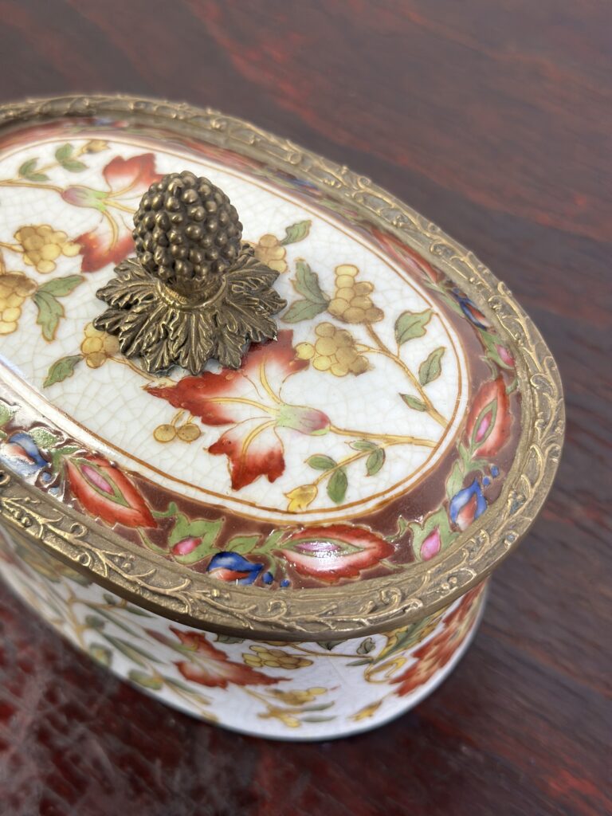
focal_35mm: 48
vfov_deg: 39.7
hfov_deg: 30.3
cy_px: 408
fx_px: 1131
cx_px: 306
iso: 100
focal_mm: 6.86
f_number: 1.78
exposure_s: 1/100
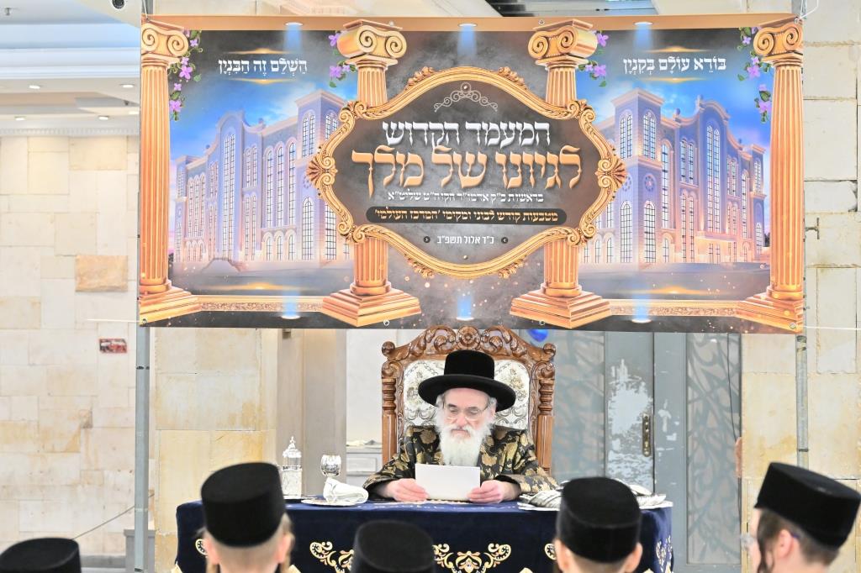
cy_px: 286
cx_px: 430
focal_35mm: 108
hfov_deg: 18.9
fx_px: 2582
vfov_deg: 12.7
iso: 1600
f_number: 4
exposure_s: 1/100
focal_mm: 72
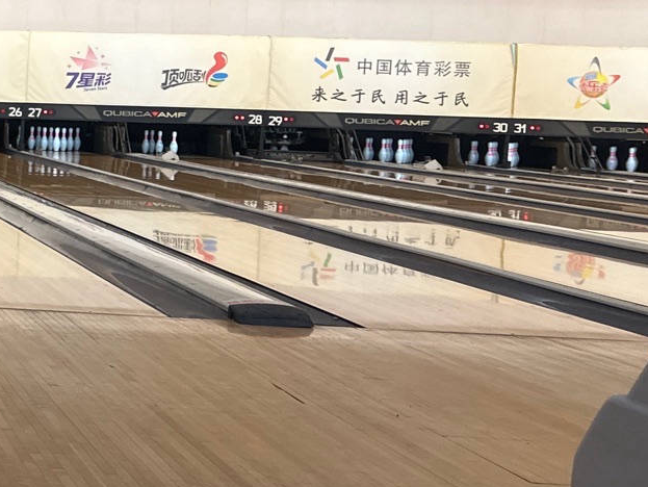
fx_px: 1442
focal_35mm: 77
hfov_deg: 20.7
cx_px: -380
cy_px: 173
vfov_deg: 19.1
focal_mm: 6.86
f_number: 1.78
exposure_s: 1/100
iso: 160
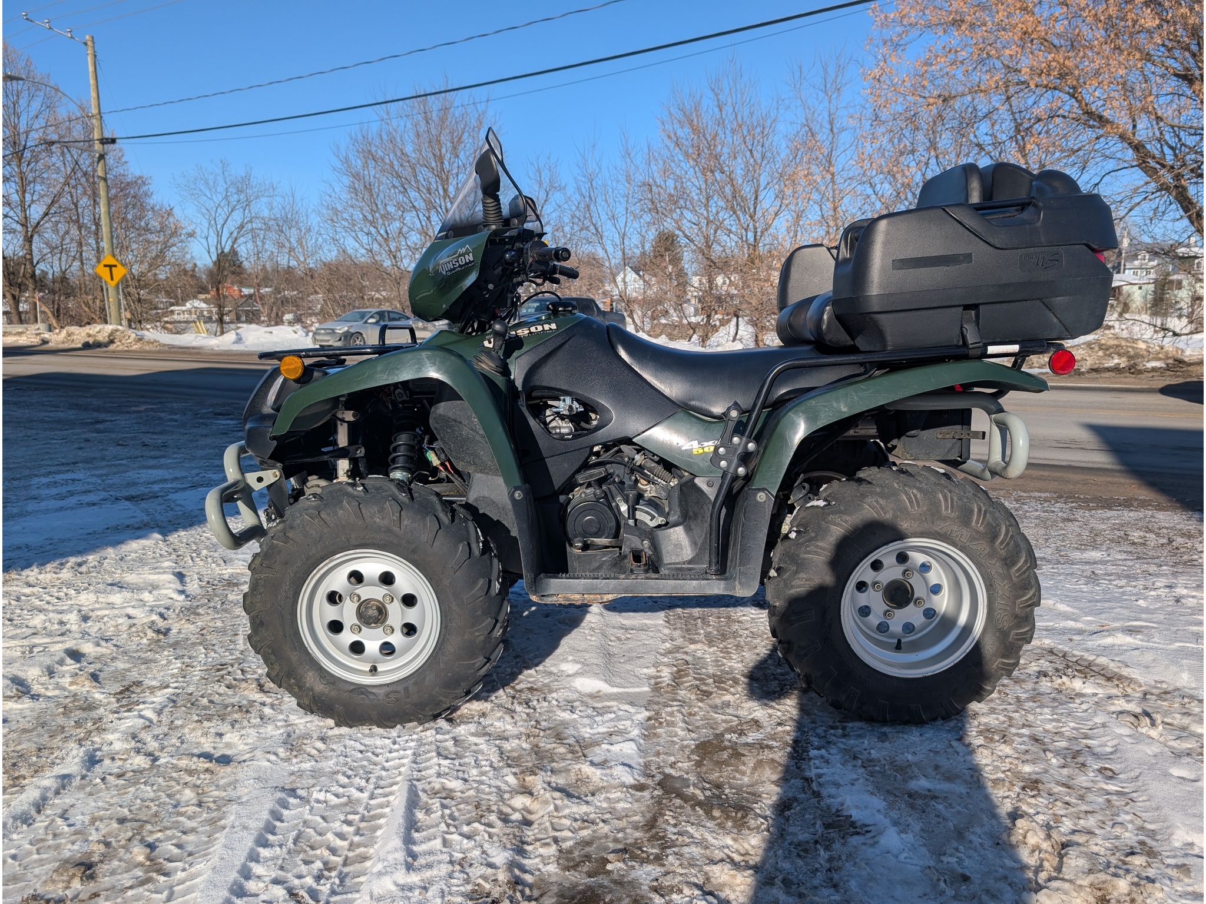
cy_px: 452
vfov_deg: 56.8
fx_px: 836
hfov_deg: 71.6
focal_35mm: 24
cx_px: 603
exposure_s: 1/1672
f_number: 1.68
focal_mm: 6.9
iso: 20
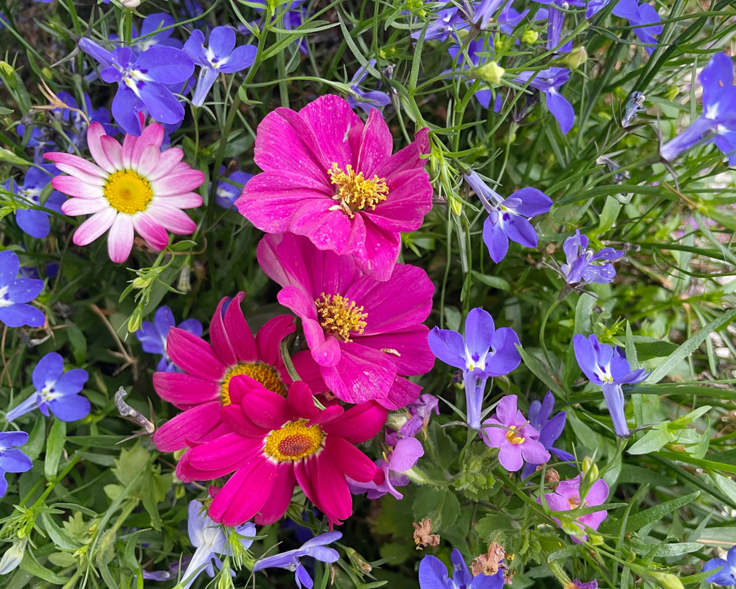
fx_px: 610
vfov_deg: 51.5
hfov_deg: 62.1
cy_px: 303
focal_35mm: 28
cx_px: 404
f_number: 1.6
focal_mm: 4.2
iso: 160
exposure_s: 1/60
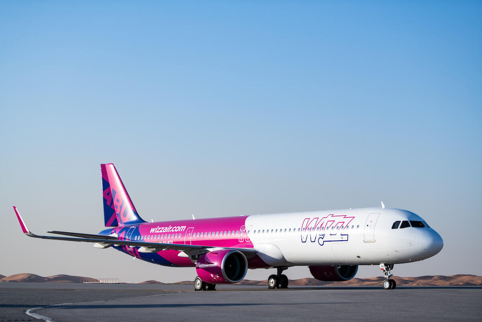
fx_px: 1232
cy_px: 161
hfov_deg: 22.1
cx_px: 241
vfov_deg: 14.9
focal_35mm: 92
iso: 100
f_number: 2.8
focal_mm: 92
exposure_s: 1/1600
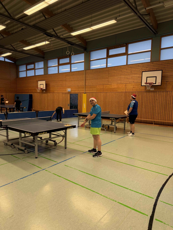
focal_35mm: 24
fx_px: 160
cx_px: 86
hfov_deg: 56.8
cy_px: 115
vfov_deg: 71.6
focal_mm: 6.76
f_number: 1.78
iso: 200
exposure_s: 1/71
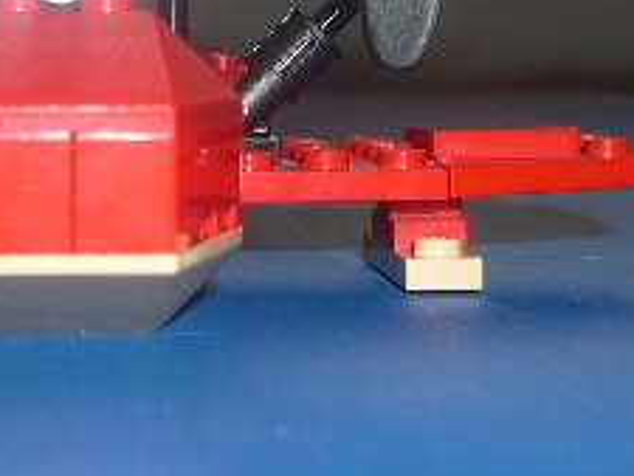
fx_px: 1979
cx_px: 39
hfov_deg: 17.9
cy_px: -54
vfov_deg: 13.4
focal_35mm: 108
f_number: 7.6
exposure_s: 1/30
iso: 100
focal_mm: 8
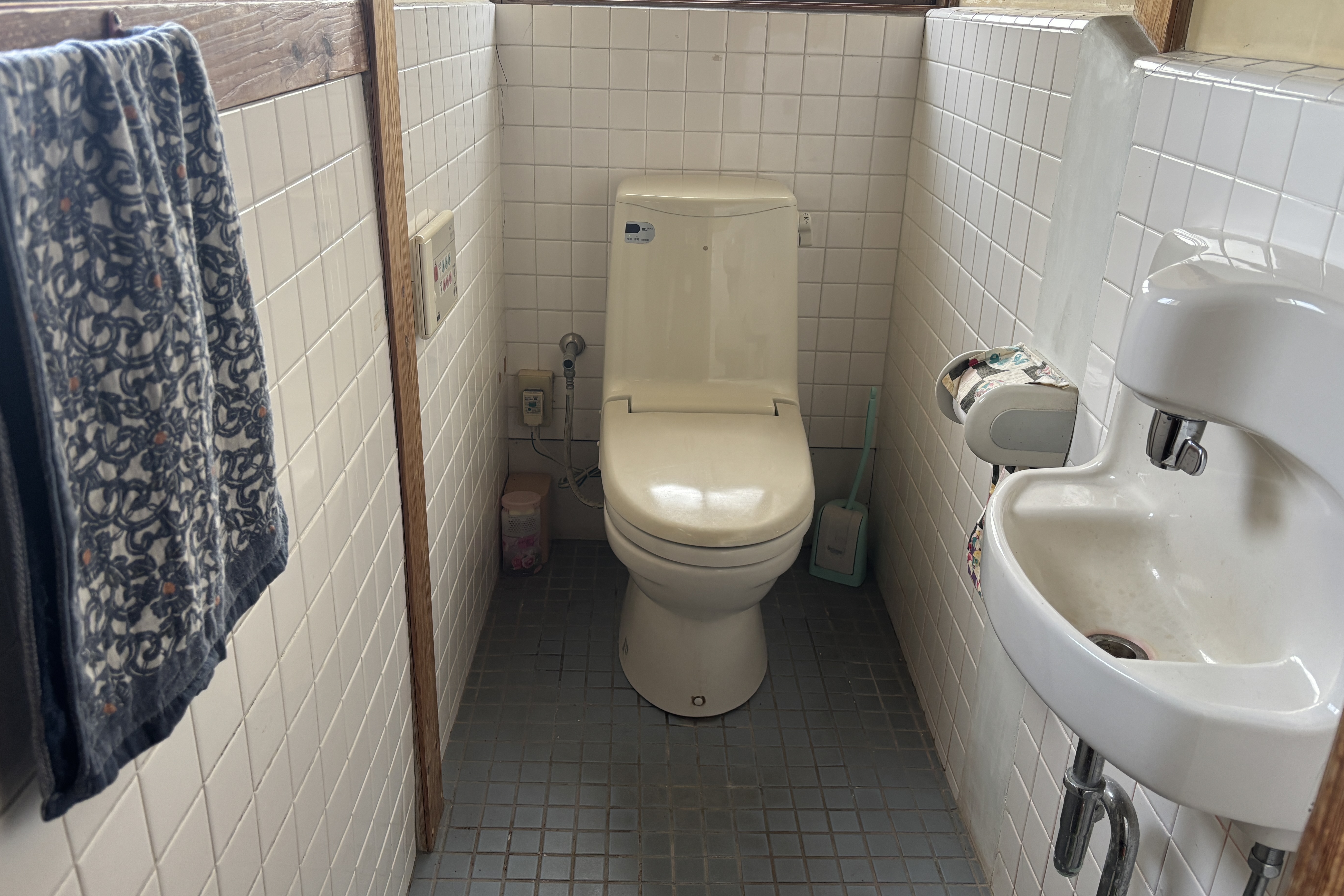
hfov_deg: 65.5
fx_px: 1045
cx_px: 651
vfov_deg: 46.3
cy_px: 401
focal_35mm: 28
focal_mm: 5.96
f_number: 1.6
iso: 125
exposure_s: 1/109
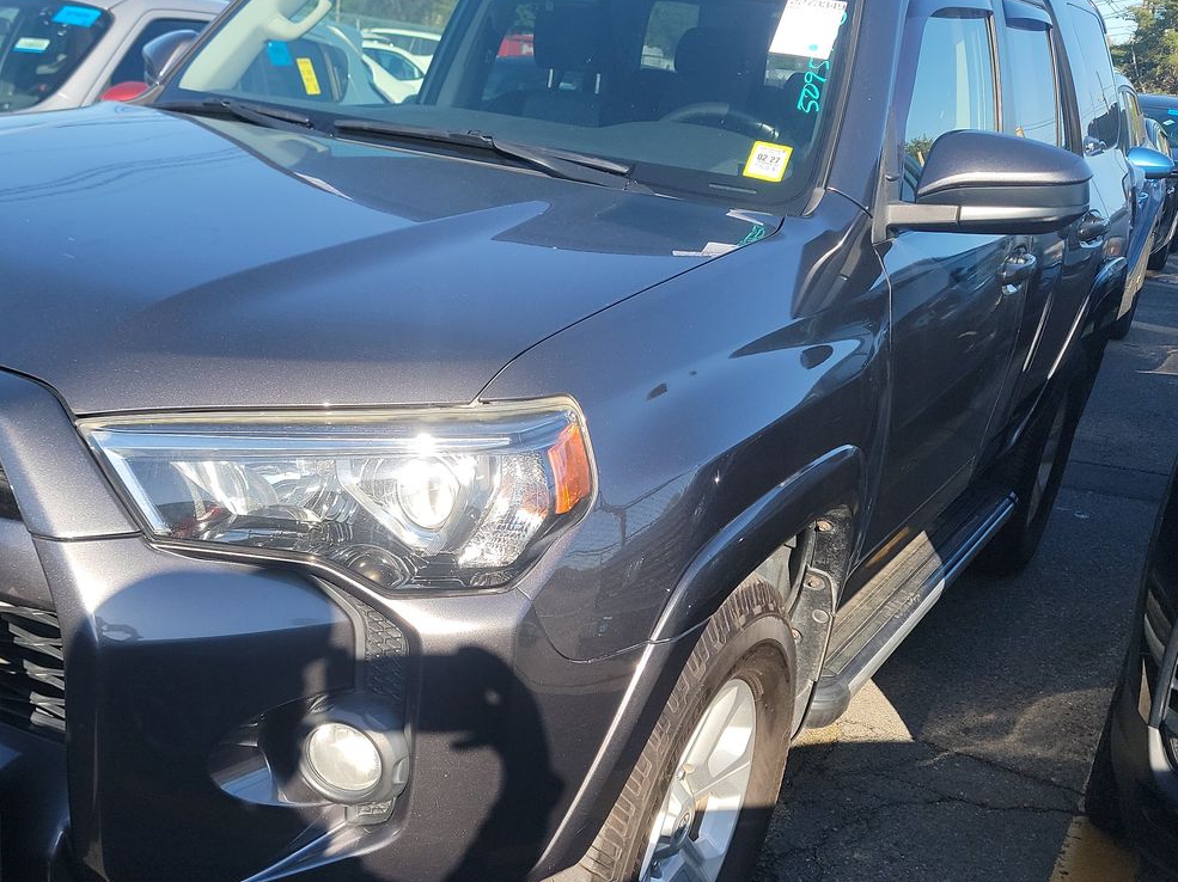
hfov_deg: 47.3
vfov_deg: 36.7
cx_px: 421
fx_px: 1327
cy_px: 494
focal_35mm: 39
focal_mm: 6.7
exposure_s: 1/369
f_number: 1.8
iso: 50
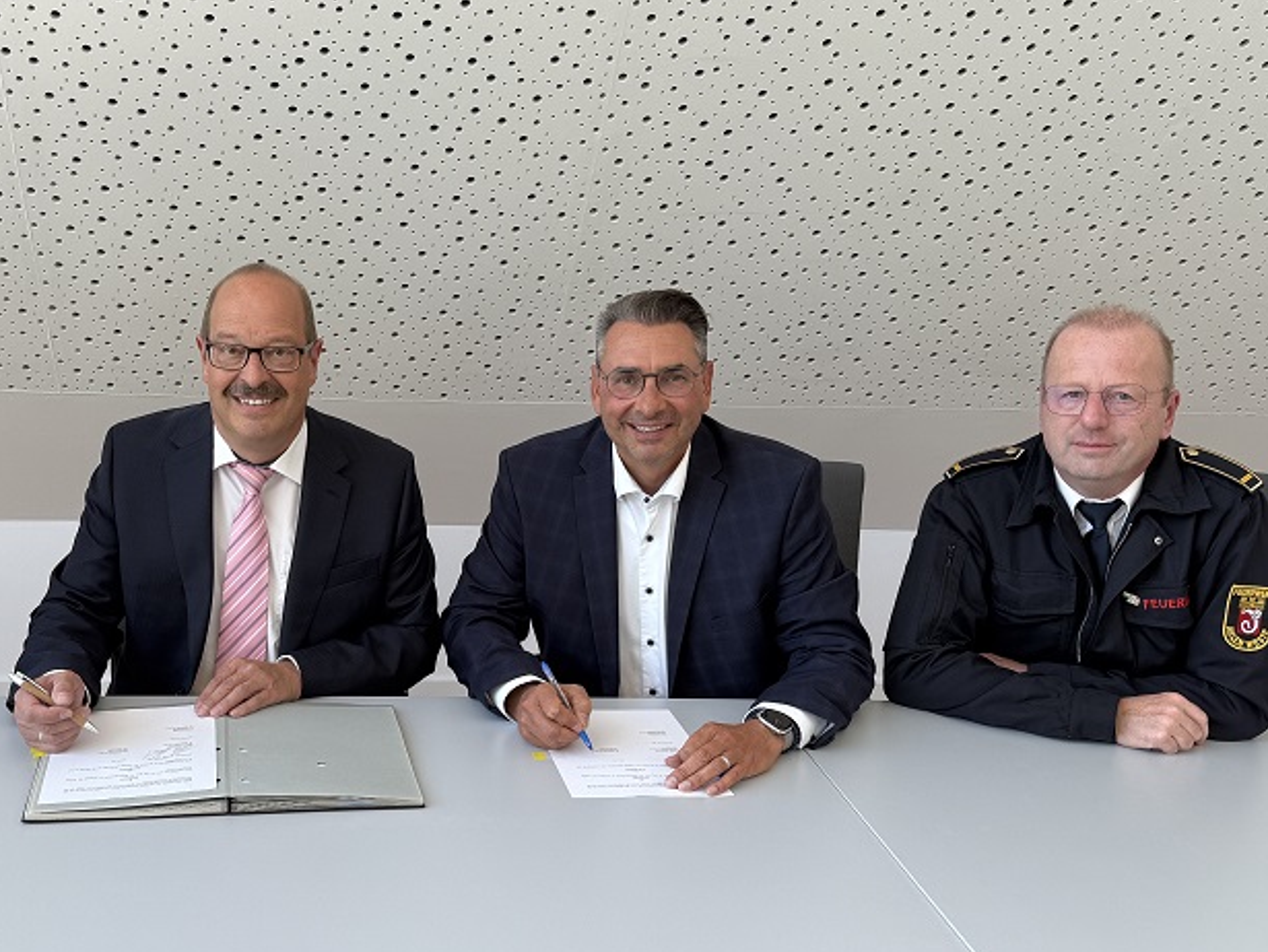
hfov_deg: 47.1
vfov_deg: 36.8
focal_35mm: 39
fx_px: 1429
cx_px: 423
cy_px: 532
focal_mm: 6.76
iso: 64
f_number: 1.78
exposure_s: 1/121
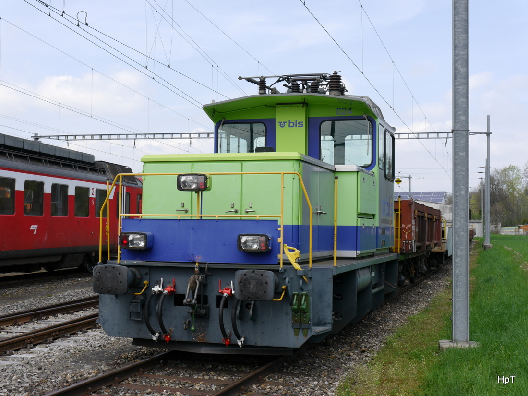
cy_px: 198
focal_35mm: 52
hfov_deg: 36.8
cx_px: 264
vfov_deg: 28.0
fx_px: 793
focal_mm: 26
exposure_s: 1/250
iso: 160
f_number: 8
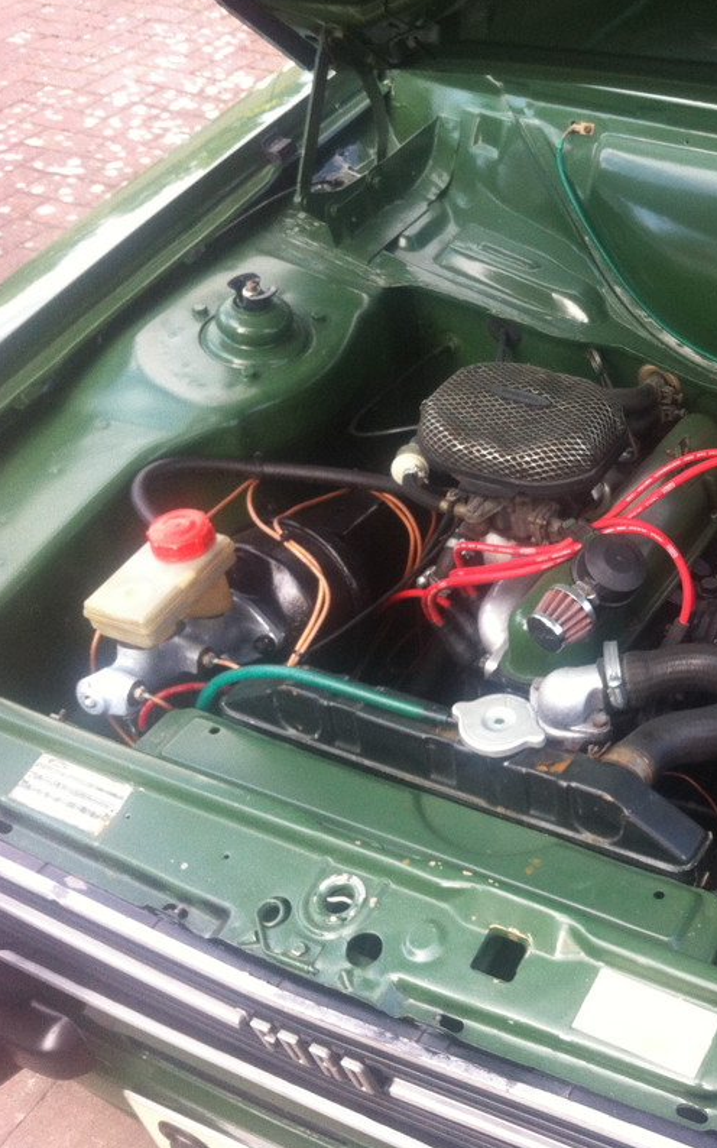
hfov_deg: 24.6
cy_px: 574
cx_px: 722
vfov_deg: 40.3
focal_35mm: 50
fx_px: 1564
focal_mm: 3.85
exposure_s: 1/120
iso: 100
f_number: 2.8
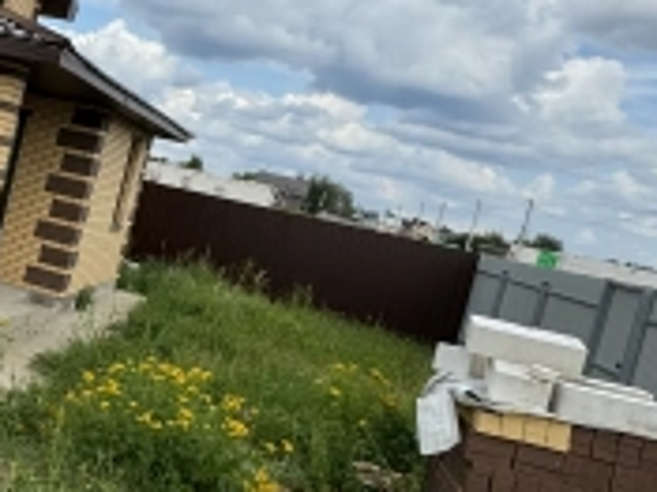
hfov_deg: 31.1
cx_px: -161
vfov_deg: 28.9
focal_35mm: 50
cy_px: 177
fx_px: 948
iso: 50
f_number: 2.2
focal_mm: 2.22
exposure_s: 1/1370
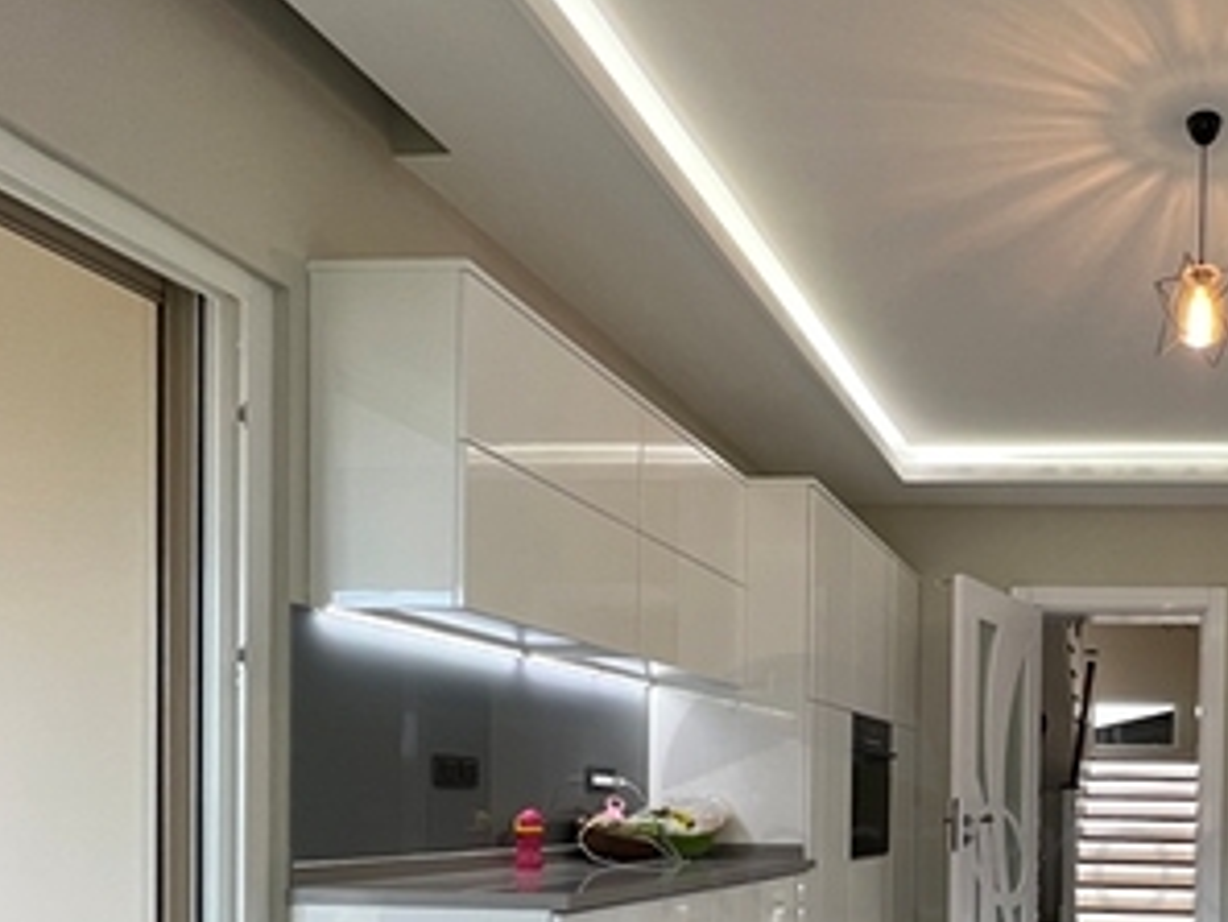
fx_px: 994
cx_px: 1104
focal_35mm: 28
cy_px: 827
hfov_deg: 55.1
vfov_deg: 45.2
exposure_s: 1/100
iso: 160
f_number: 1.8
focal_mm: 1.57
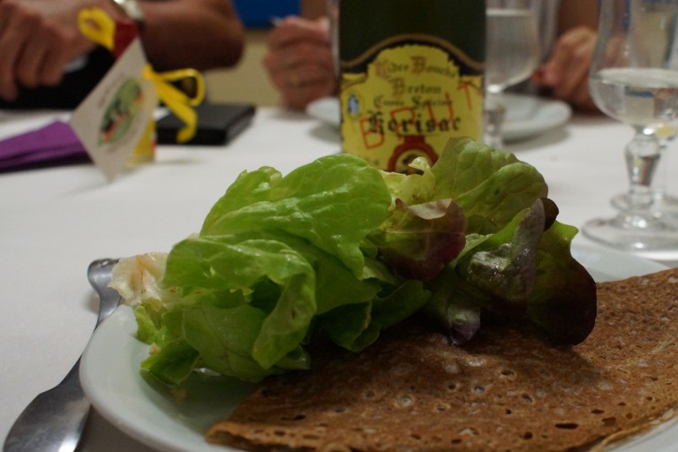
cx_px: 432
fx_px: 979
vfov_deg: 26.0
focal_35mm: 52
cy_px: 235
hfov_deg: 37.9
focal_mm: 26
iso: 1600
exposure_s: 1/125
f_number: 4.5
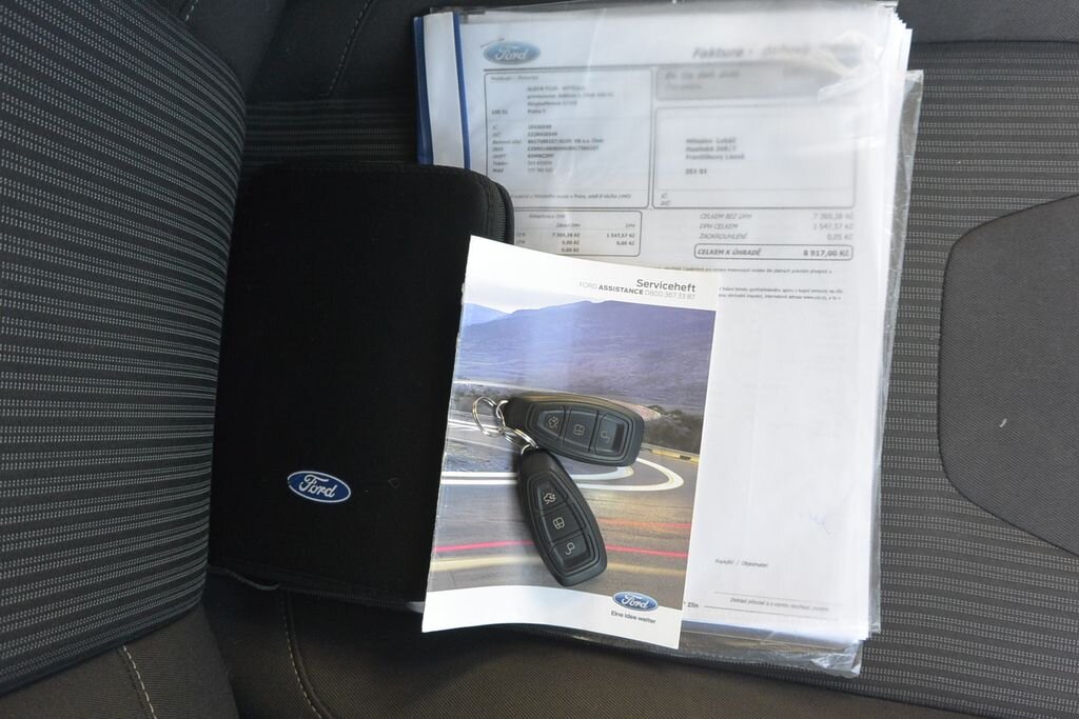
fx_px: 809
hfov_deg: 67.4
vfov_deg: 47.9
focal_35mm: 27
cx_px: 540
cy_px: 360
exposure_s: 1/125
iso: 320
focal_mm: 10
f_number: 3.5
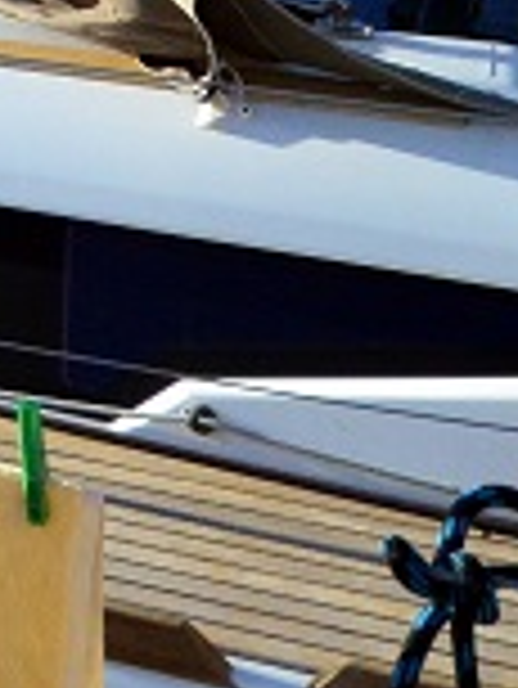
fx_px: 2251
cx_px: -851
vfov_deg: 14.3
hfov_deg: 10.6
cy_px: -710
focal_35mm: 113
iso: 1250
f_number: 4.5
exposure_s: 1/8000
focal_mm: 12
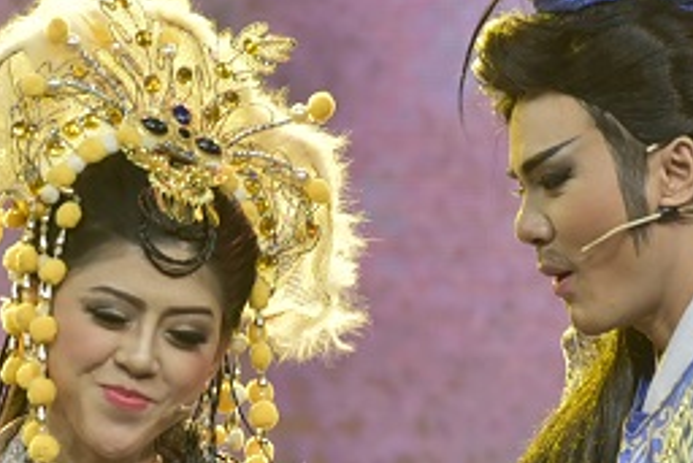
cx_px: 257
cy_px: 589
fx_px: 15042
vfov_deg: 1.8
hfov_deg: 2.6
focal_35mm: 781
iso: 800
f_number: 4
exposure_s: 1/160
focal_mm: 200
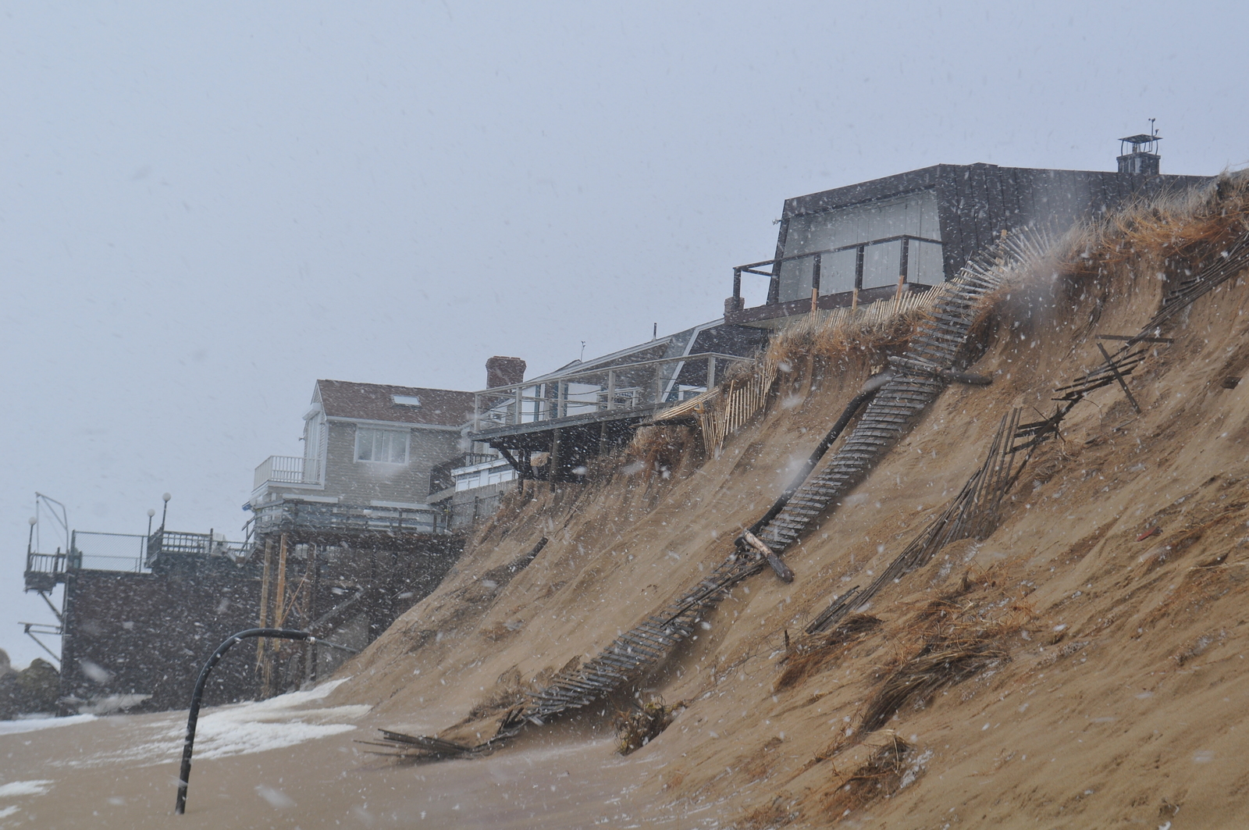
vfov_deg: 18.9
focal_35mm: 72
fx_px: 2495
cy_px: 415
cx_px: 624
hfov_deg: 28.1
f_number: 9
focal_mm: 48
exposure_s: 1/160
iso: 200
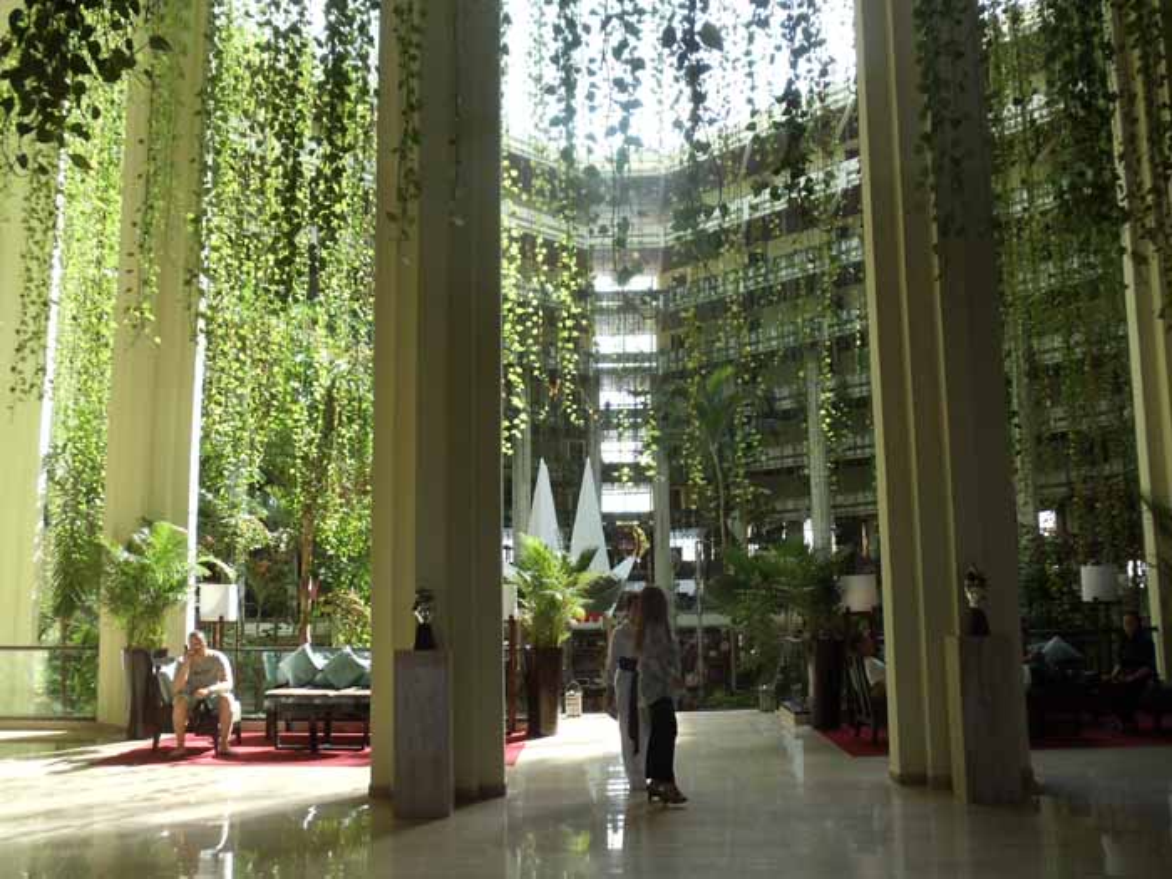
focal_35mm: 44
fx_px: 1490
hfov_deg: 42.9
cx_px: 586
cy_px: 440
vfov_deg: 32.9
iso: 100
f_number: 3.5
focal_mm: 6
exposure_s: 1/125
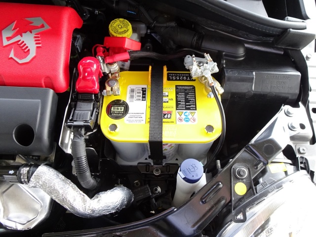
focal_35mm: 24
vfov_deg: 56.8
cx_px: 158
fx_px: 219
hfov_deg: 71.6
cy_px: 118
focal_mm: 4.1
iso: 250
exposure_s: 1/30
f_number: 3.5
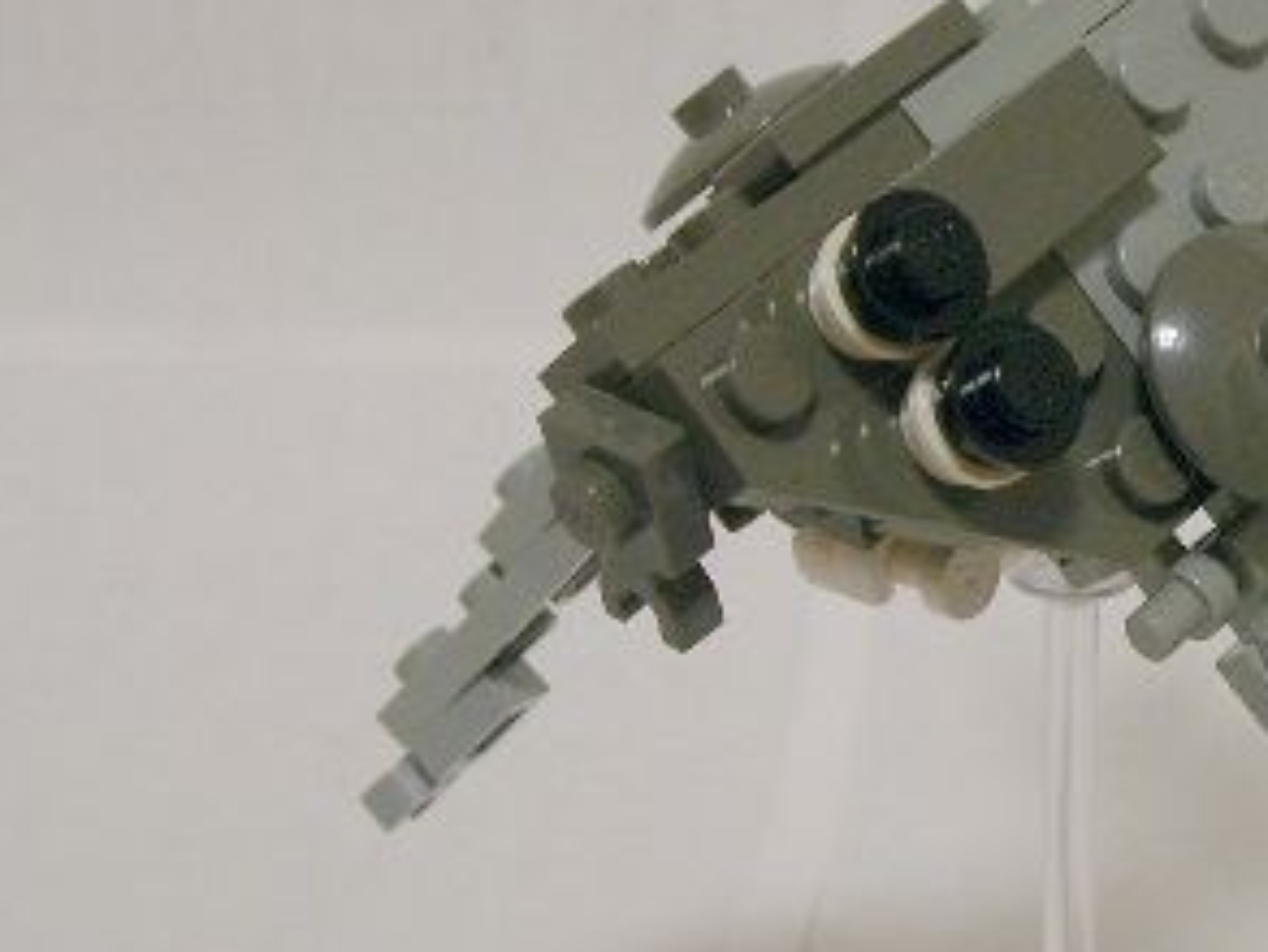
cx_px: 1138
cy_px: 446
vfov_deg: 17.8
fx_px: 3042
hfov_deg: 23.0
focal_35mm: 83
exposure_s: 1/18.6
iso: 100
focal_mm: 5.8
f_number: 3.5
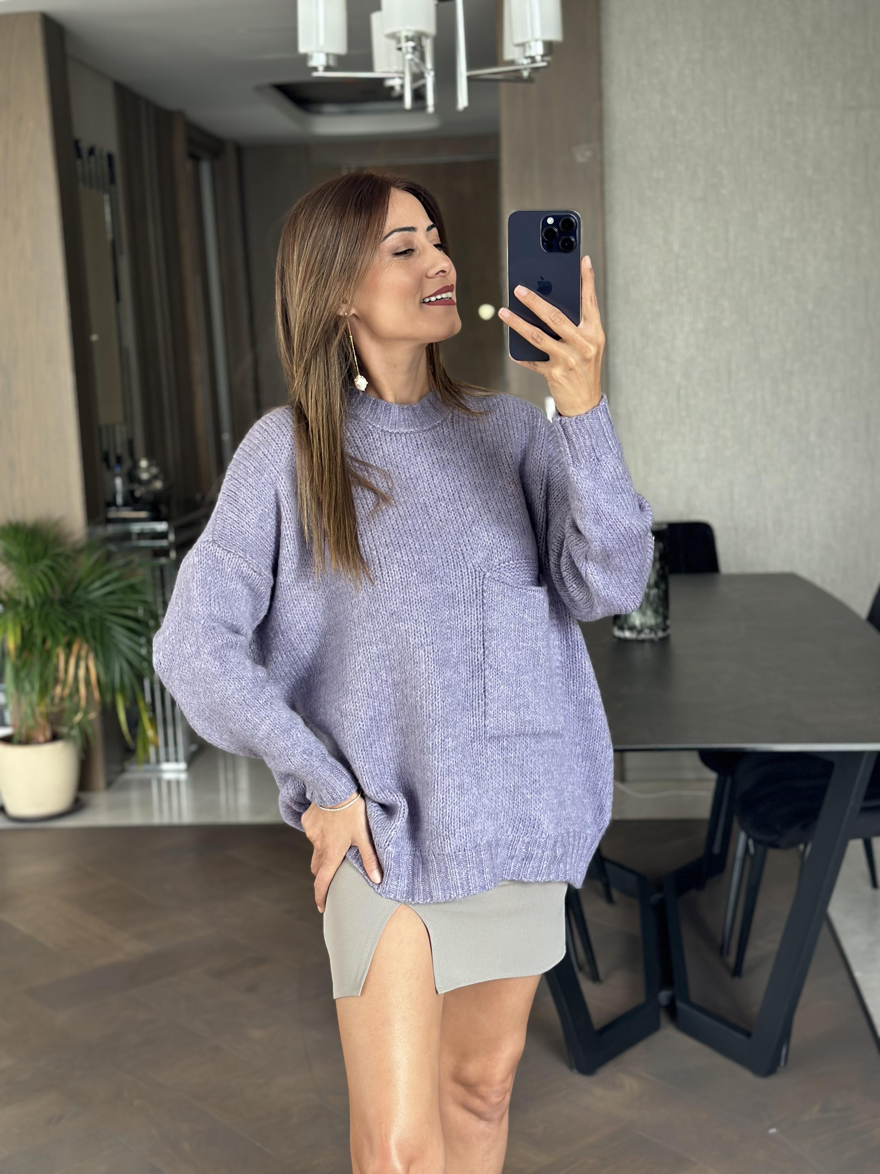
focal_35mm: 48
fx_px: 1627
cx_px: 440
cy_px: 587
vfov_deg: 39.7
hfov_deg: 30.3
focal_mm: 6.86
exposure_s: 1/104
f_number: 1.78
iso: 125
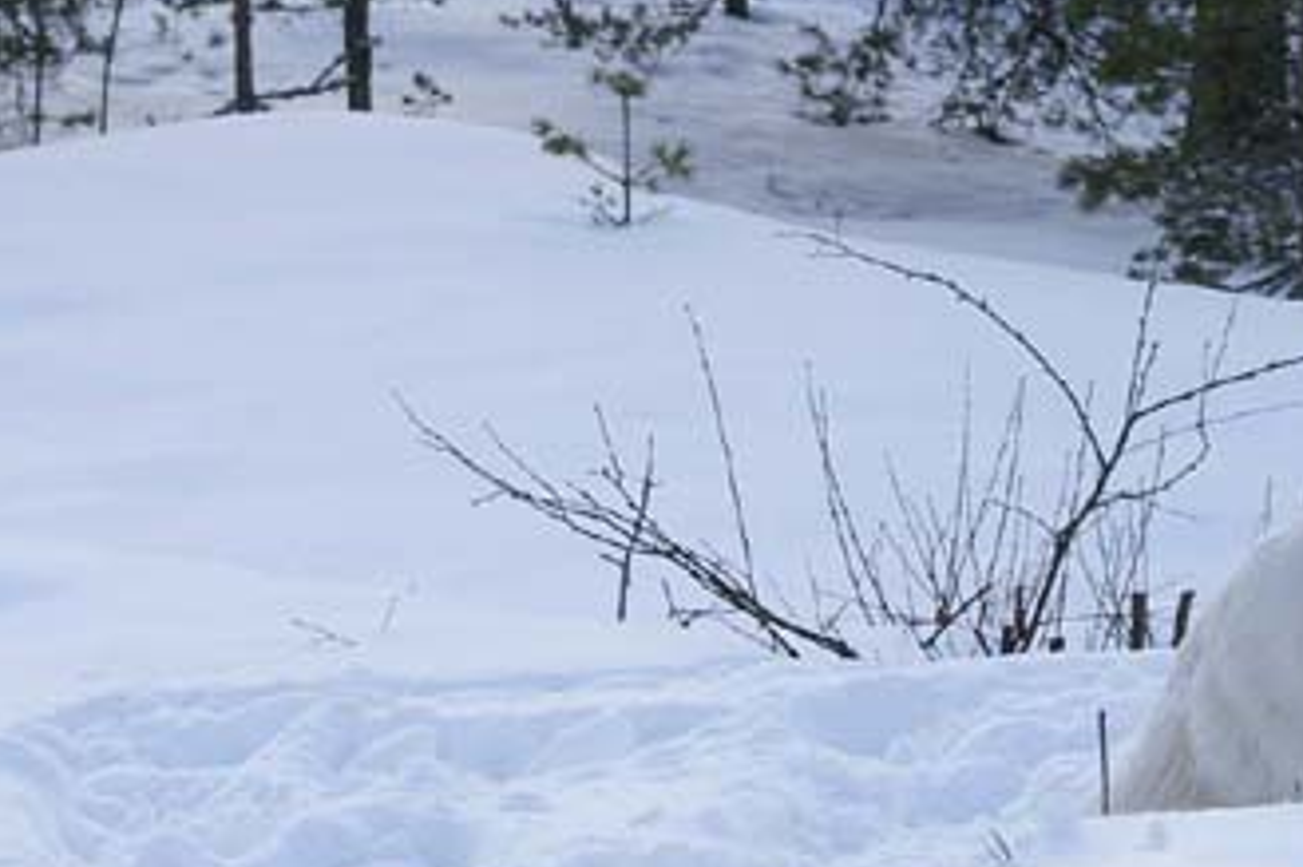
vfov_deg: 5.4
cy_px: 263
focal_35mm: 255
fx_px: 9225
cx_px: 1038
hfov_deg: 8.1
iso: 100
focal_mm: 70
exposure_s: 1/200
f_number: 7.1
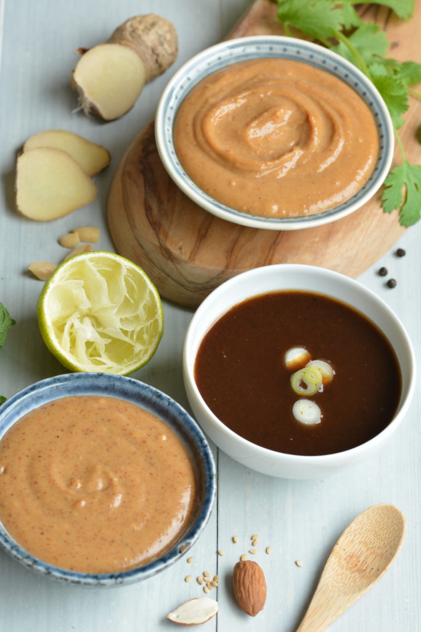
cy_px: 316
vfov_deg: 13.0
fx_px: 2762
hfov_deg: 8.7
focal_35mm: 158
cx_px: 210
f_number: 8
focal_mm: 105
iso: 200
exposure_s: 1/40
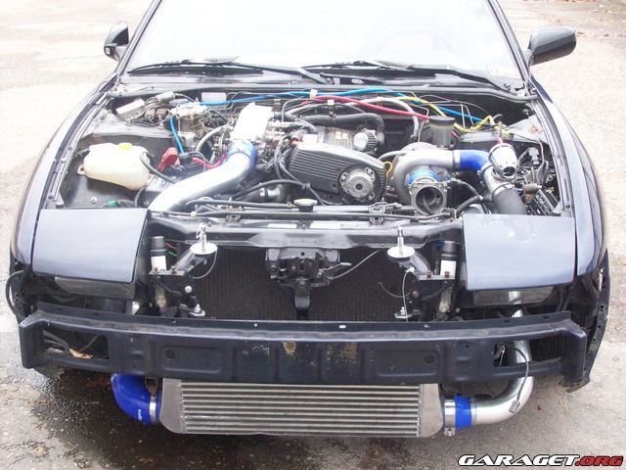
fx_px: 1013
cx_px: 313
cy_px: 235
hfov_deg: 34.3
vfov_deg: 26.1
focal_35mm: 56
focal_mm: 9.4
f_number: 3.4
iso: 200
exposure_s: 1/84.5
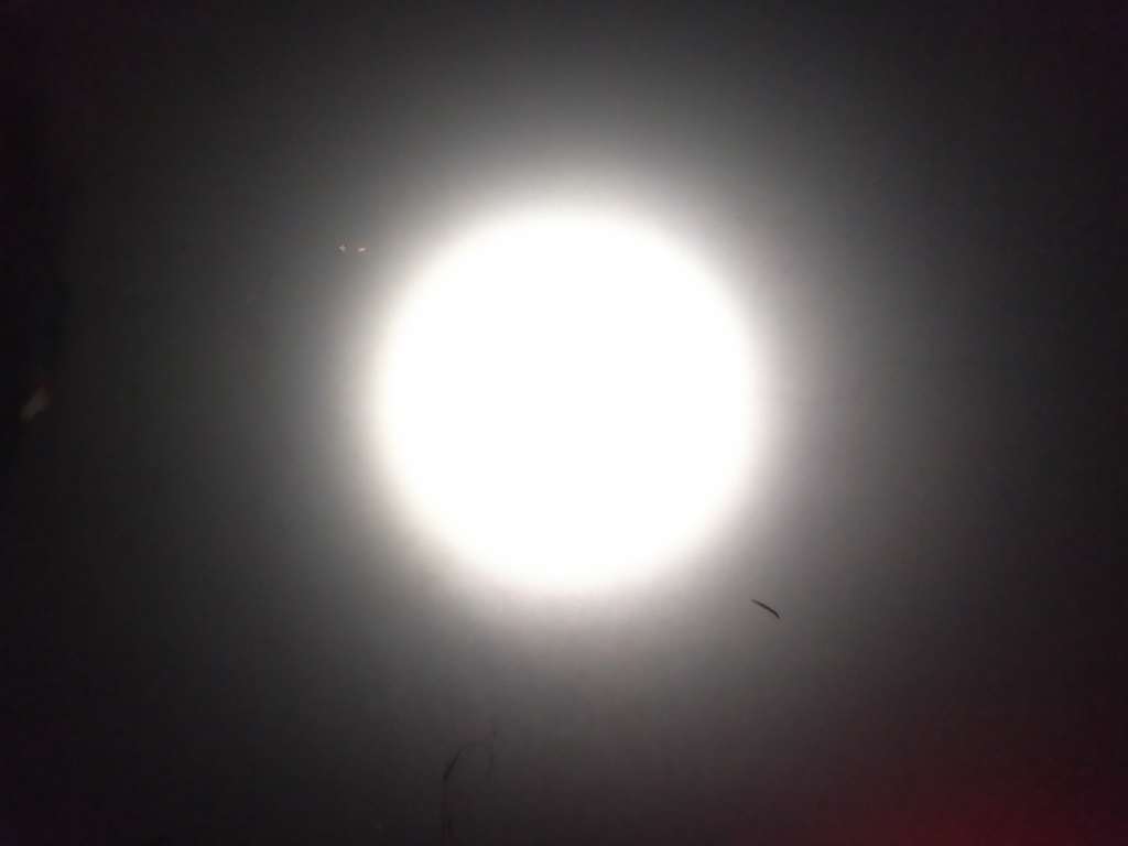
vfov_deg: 44.2
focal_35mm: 32
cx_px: 564
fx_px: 1043
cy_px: 423
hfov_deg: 56.8
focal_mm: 4.5
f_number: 2
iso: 9746
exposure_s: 1/12
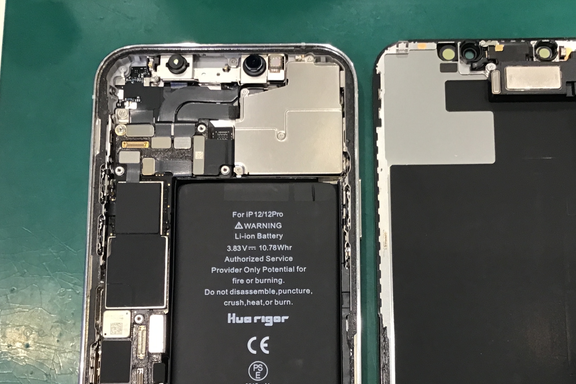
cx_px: 341
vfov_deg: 27.6
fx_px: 768
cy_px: 300
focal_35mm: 48
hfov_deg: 41.0
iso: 80
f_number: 2.4
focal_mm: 3.3
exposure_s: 1/30
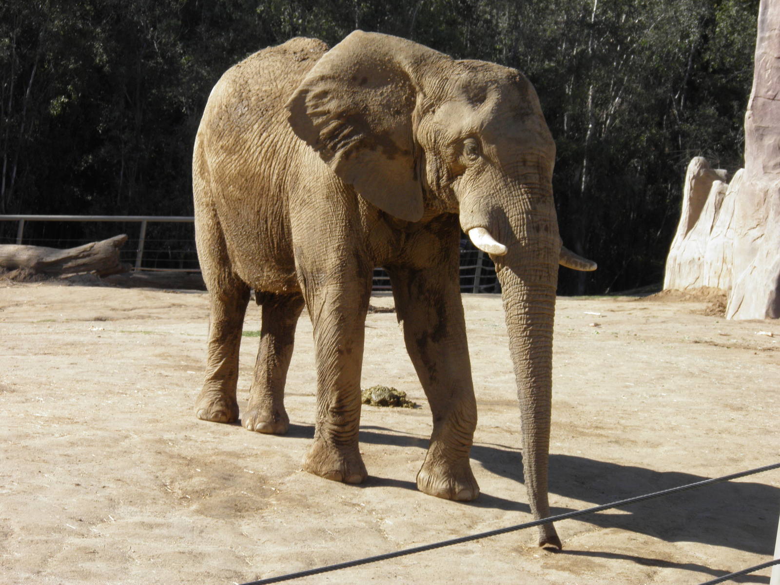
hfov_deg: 10.9
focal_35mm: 182
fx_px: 4101
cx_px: 390
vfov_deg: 8.2
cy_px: 292
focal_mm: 32.7
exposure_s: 1/160
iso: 50
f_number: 5.8
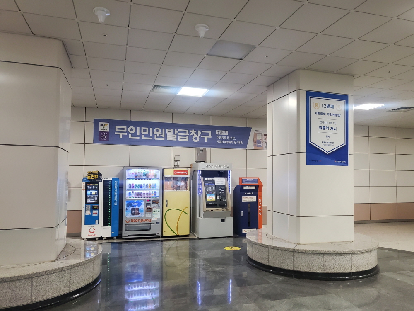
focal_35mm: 26
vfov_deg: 53.1
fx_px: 311
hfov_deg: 67.3
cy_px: 156
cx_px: 207
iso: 200
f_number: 1.8
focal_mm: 4.25
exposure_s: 1/60
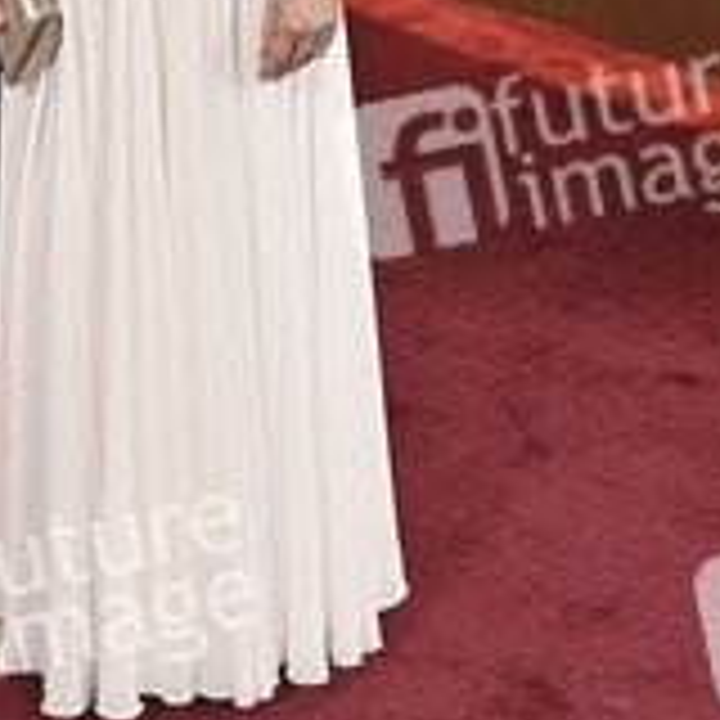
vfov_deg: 20.0
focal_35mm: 83
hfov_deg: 20.7
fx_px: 1953
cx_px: 158
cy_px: -72
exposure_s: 1/320
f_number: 5.6
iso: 2500
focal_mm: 39
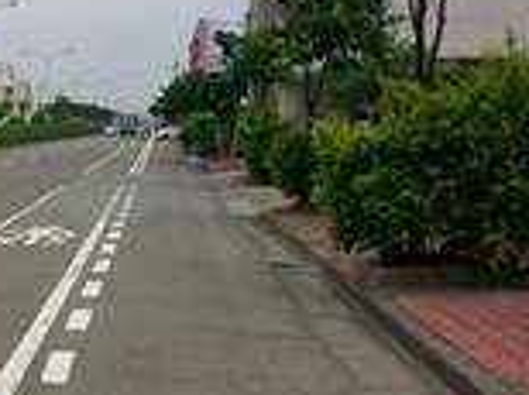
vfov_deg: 19.6
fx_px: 1144
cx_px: 76
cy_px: 196
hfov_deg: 25.4
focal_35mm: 75
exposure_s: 1/400
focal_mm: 5.7
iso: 64
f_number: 5.5
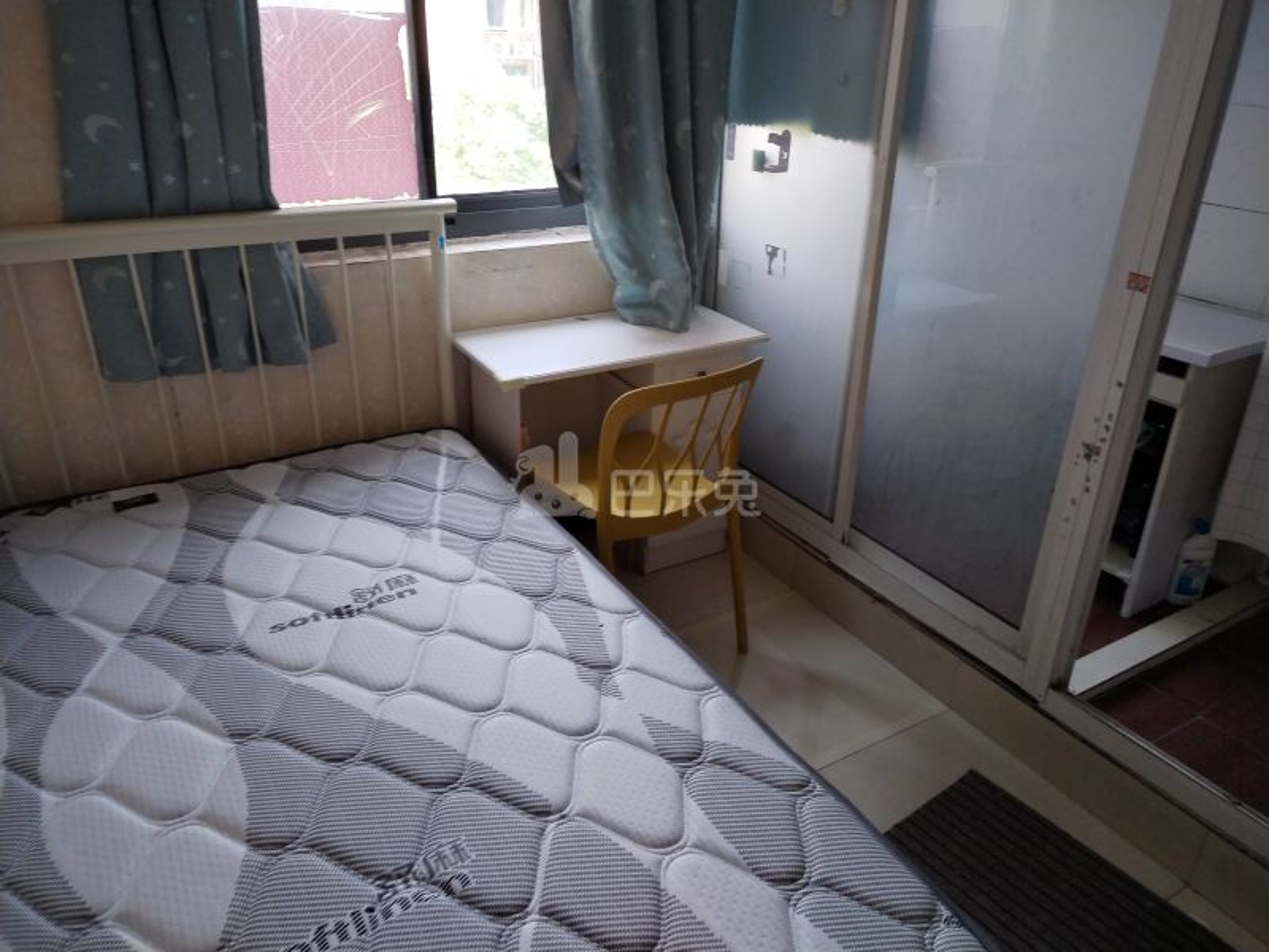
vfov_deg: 53.1
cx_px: 634
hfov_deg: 67.3
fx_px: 953
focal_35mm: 26
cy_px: 476
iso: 128
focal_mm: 4.75
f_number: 1.8
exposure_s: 1/50
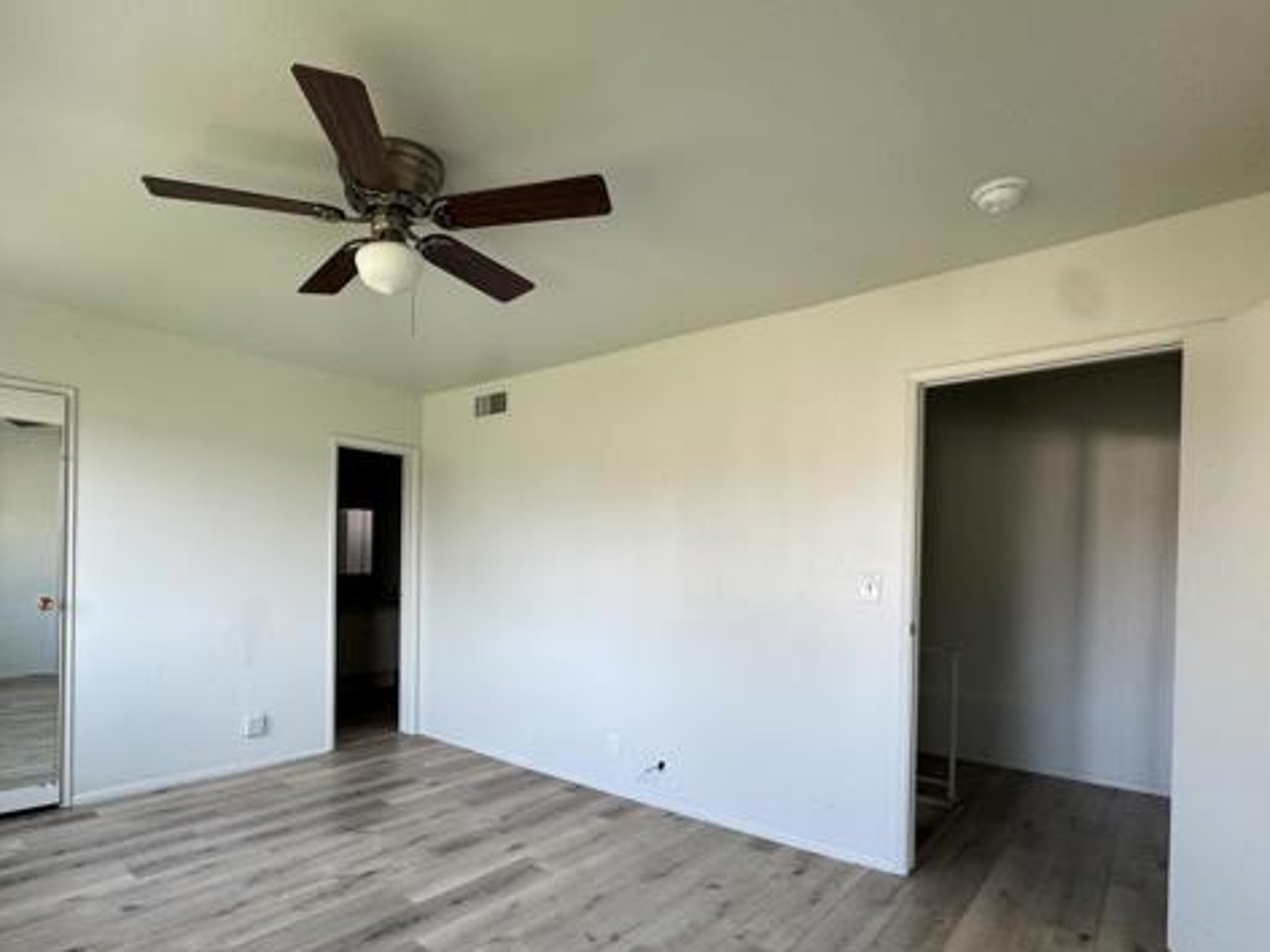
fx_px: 697
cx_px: 511
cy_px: 576
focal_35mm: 19
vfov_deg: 67.9
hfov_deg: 83.7
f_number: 2.2
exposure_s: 1/99
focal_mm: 2.22
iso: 100
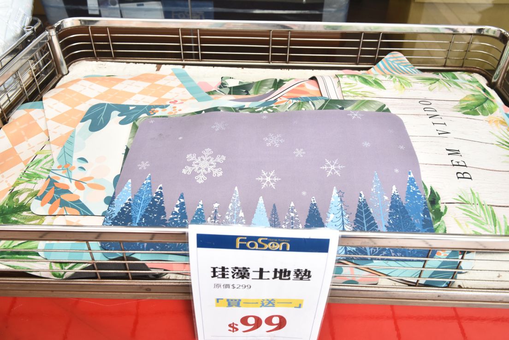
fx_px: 453
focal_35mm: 32
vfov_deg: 41.2
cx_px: 254
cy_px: 170
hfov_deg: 58.7
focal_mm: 32
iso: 1400
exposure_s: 1/60
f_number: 8
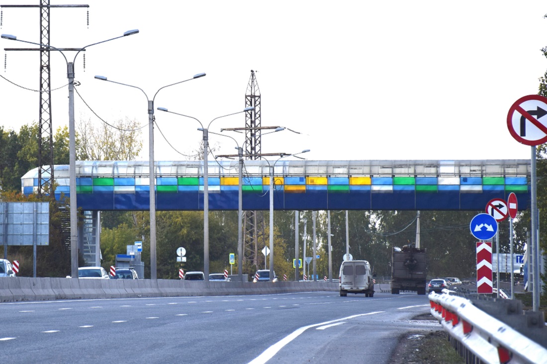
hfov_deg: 11.8
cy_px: 182
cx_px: 274
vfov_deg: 7.9
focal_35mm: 174
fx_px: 2643
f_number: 5.6
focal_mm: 116
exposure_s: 1/500
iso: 100
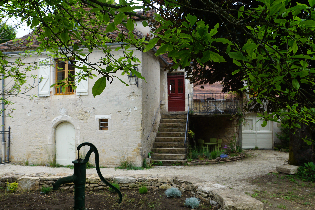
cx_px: 158
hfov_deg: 67.4
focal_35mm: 27
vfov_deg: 47.9
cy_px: 105
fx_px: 236
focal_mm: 18
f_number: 6.3
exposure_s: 1/100
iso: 100
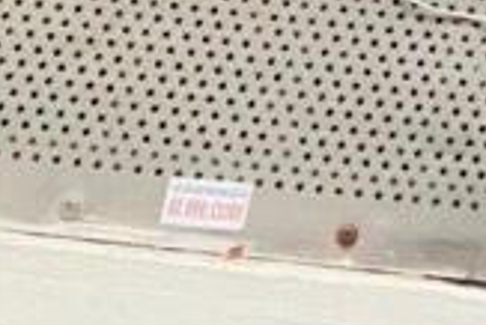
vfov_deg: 7.6
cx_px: 1157
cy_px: -778
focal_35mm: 150
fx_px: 2027
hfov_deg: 11.4
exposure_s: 1/41
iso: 400
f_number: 2.2
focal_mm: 2.71
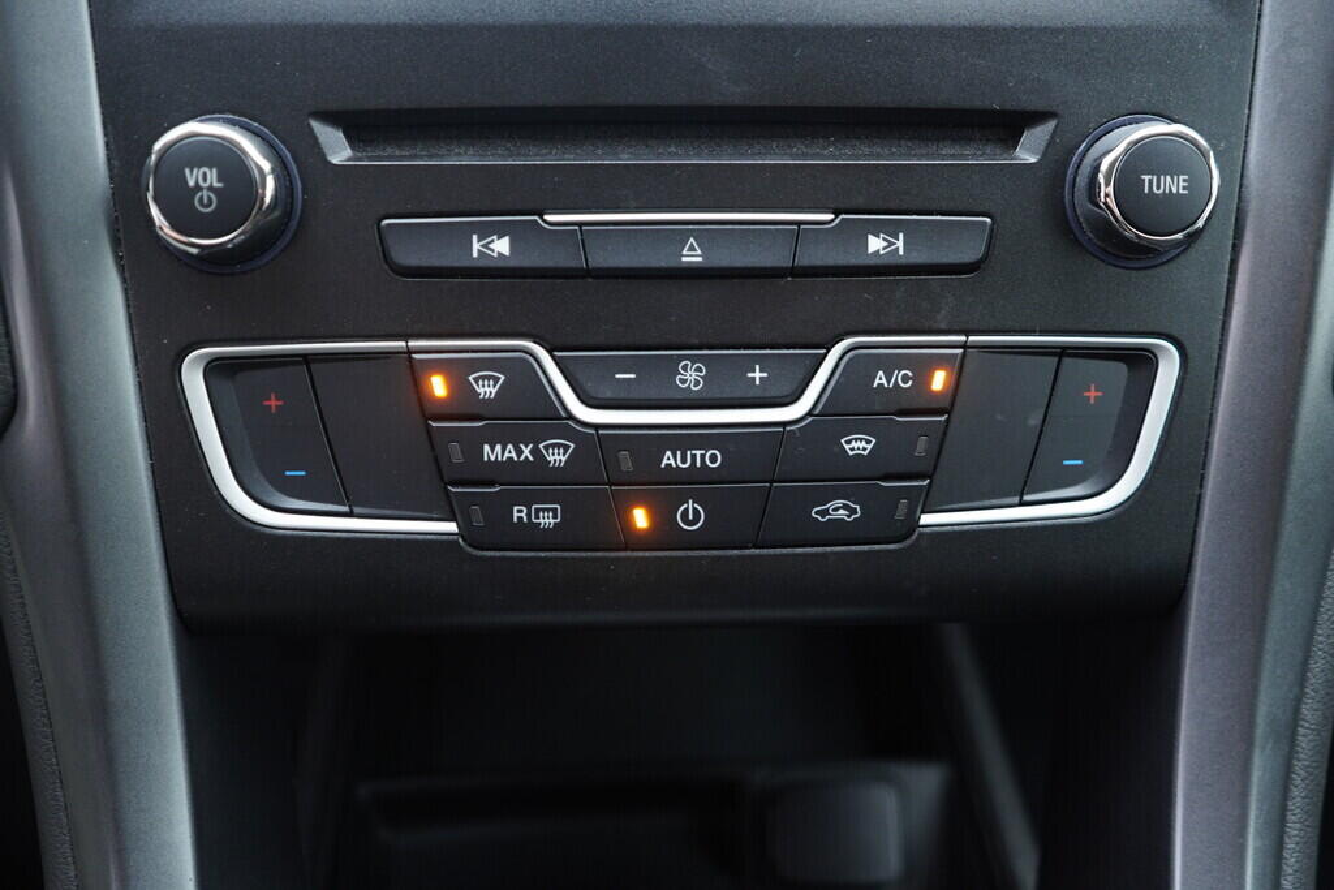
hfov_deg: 53.1
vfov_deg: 36.9
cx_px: 667
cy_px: 445
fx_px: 1334
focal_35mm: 36
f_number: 2.8
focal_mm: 24
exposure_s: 1/40
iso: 400
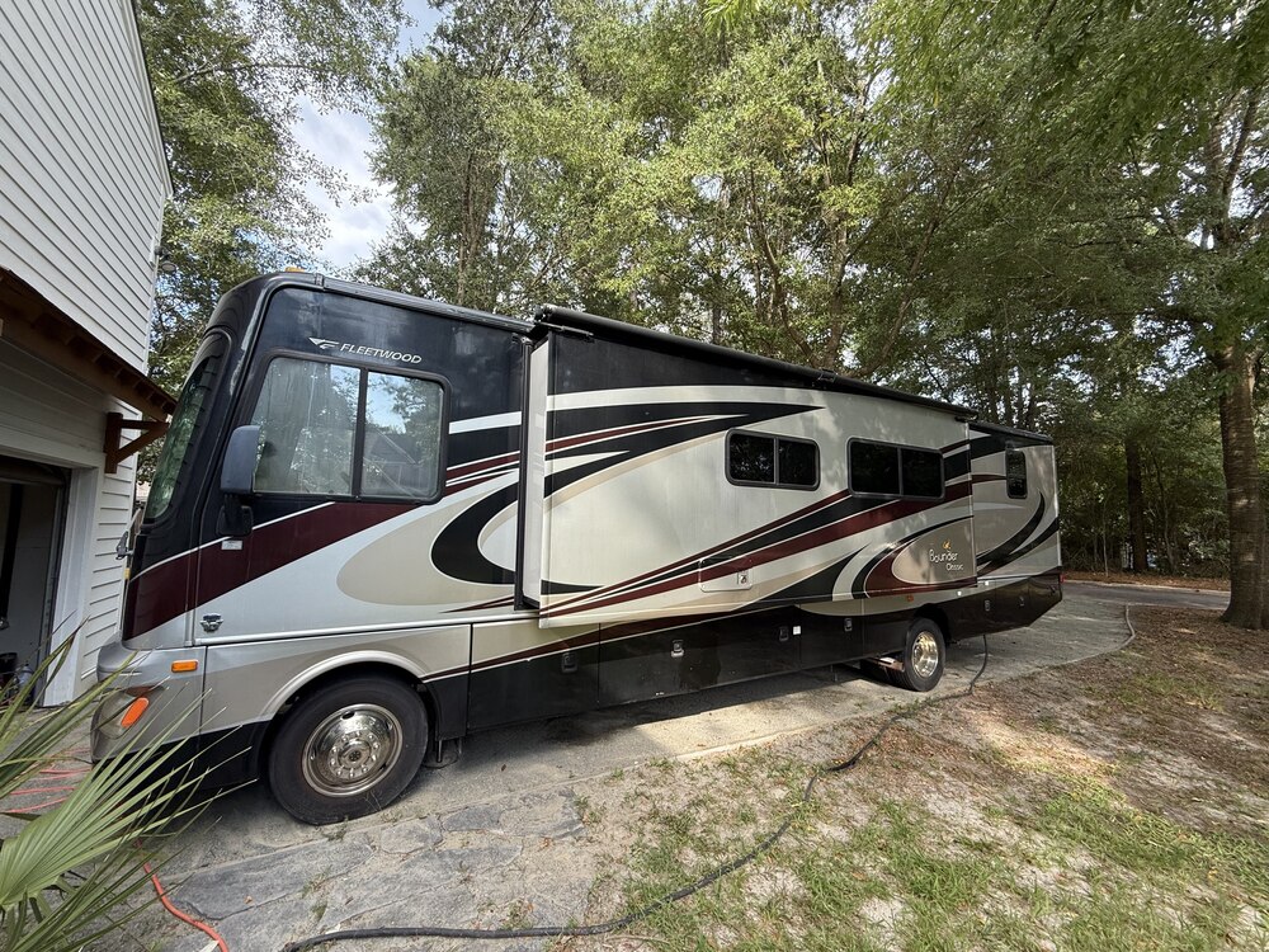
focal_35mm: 14
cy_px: 476
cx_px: 634
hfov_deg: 102.1
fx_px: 513
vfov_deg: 85.7
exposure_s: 1/114
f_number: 2.2
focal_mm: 2.22
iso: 40
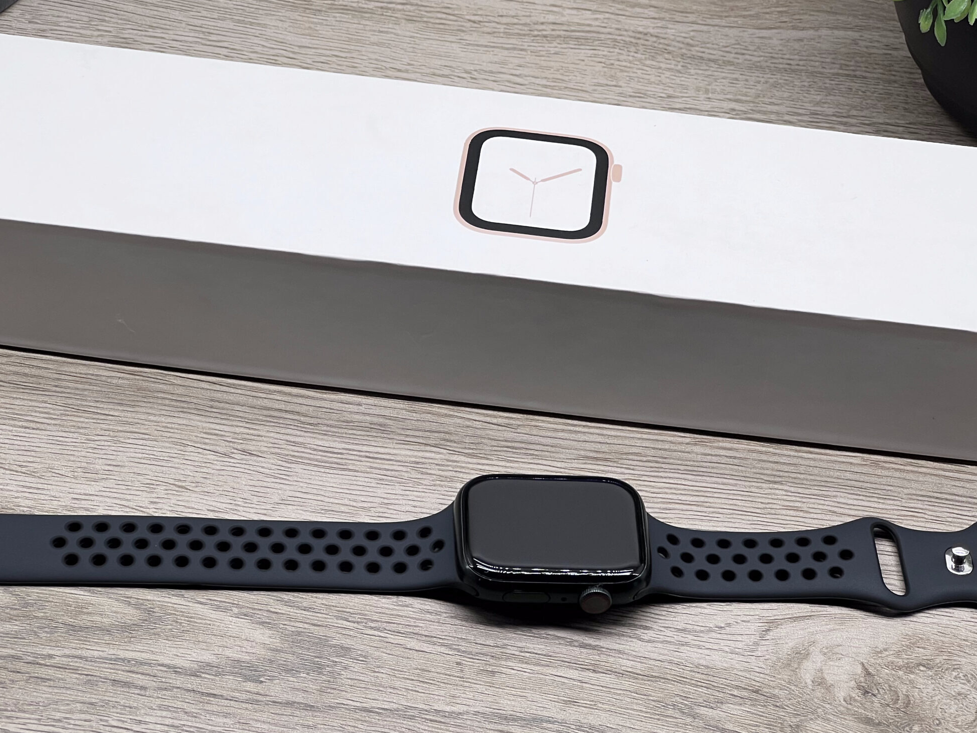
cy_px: 368
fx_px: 2851
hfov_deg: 19.4
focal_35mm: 101
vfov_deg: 14.6
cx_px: 465
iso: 40
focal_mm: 9
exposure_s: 1/99
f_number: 2.8
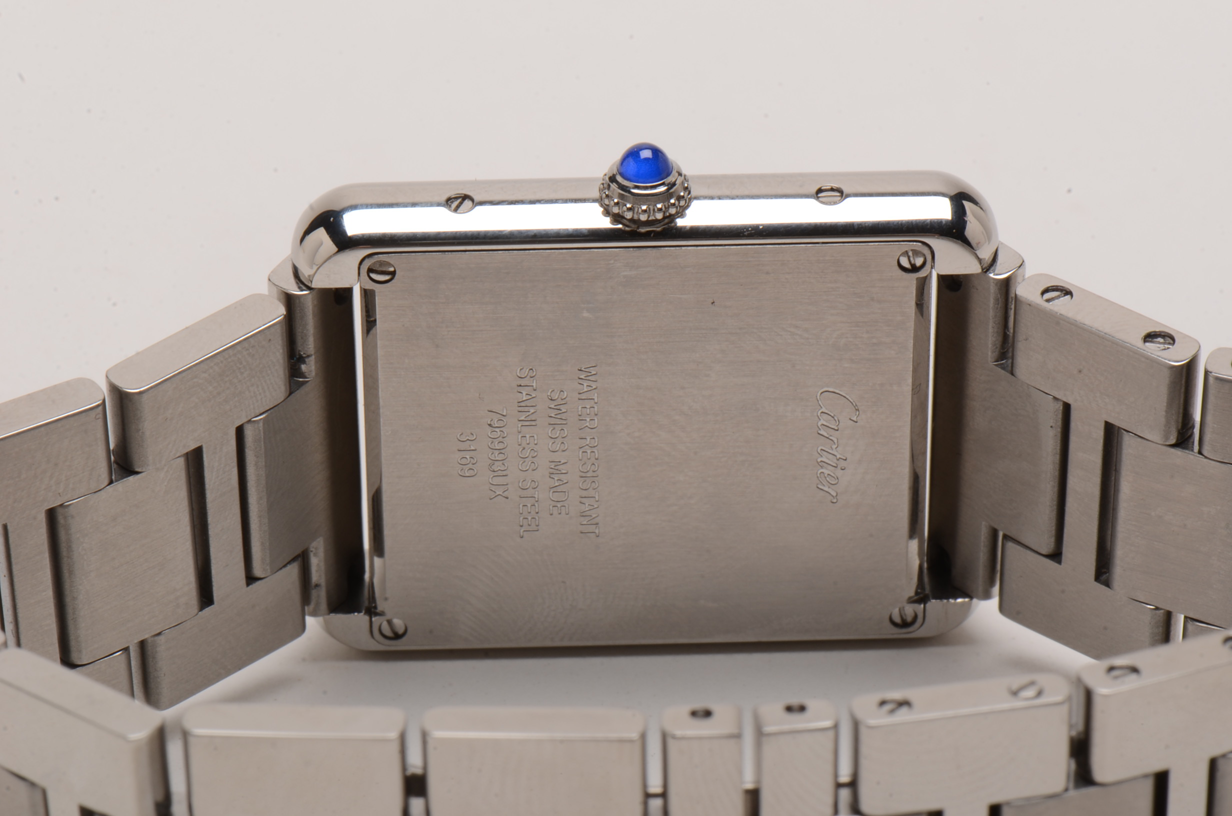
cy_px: 408
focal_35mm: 128
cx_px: 616
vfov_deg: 10.7
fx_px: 4354
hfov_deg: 16.1
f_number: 29
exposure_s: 1/160
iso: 100
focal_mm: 85
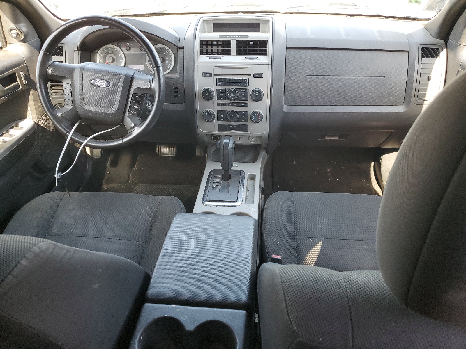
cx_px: 233
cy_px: 174
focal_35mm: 26
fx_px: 350
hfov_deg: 67.3
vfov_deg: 53.1
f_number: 1.5
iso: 98
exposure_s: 1/120
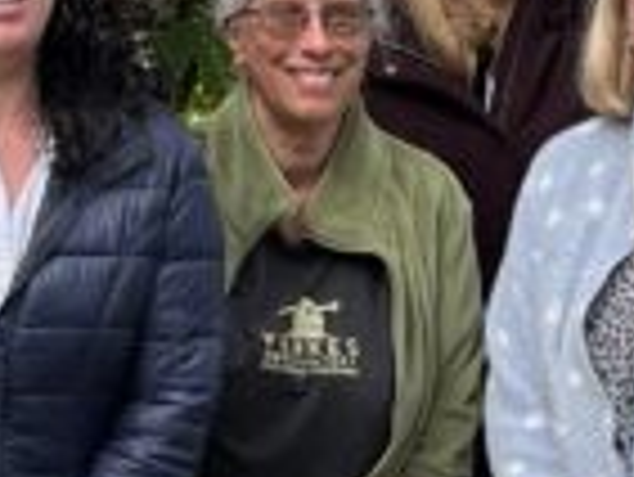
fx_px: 3465
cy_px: 832
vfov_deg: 7.6
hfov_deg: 10.4
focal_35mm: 189
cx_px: 409
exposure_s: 1/396
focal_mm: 5.1
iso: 50
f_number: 1.6
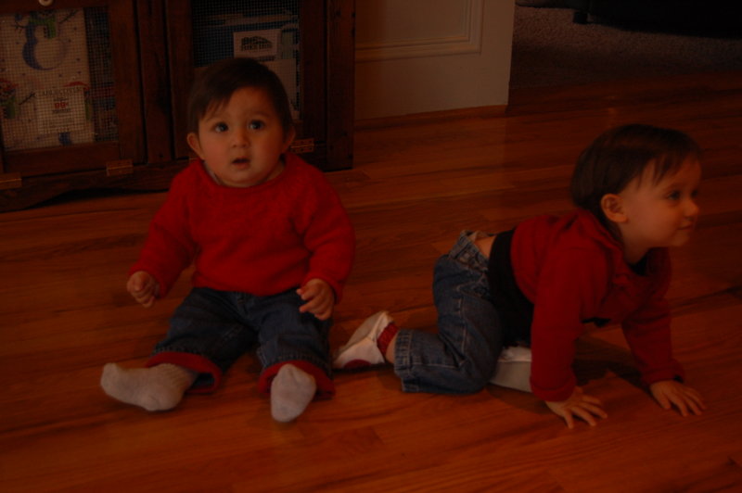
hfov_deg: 37.9
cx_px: 371
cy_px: 246
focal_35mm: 52
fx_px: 1081
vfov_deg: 25.7
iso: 400
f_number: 4.8
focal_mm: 35
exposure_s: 1/60
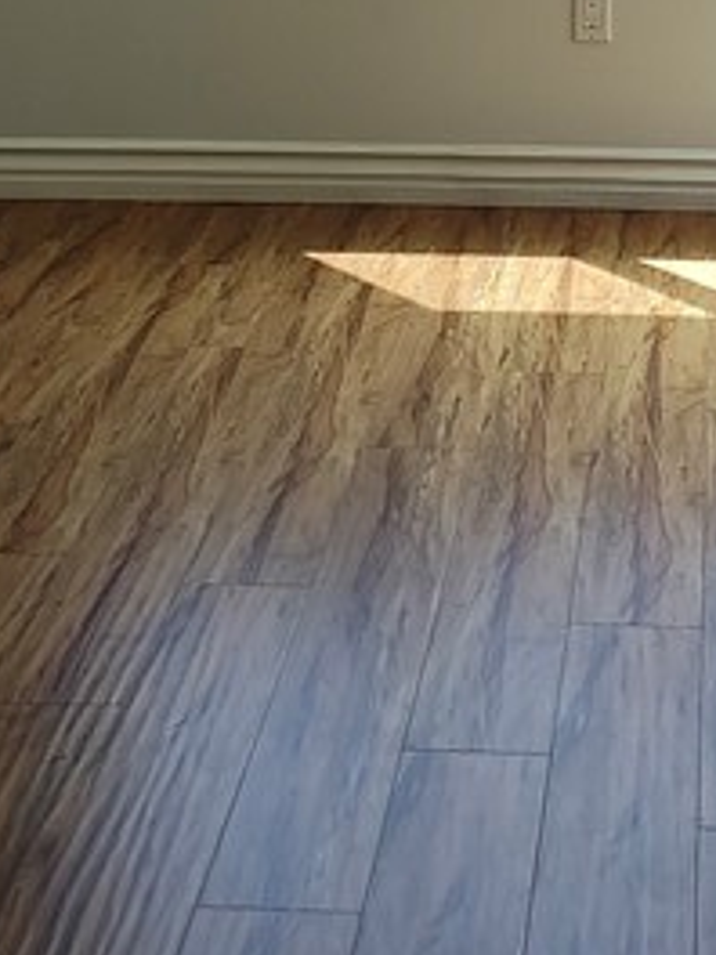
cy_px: -738
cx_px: 647
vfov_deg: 16.9
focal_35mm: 97
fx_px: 2675
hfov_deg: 15.1
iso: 148
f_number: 1.7
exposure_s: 1/120
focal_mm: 4.71
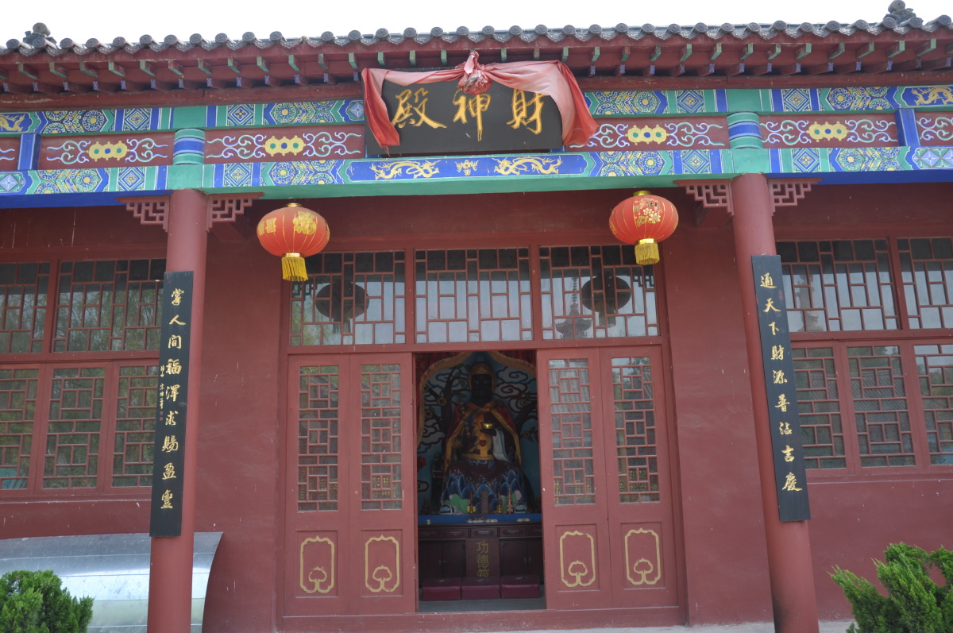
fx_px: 833
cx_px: 476
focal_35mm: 32
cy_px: 316
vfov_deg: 41.6
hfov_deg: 59.6
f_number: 3.8
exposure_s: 1/160
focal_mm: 21
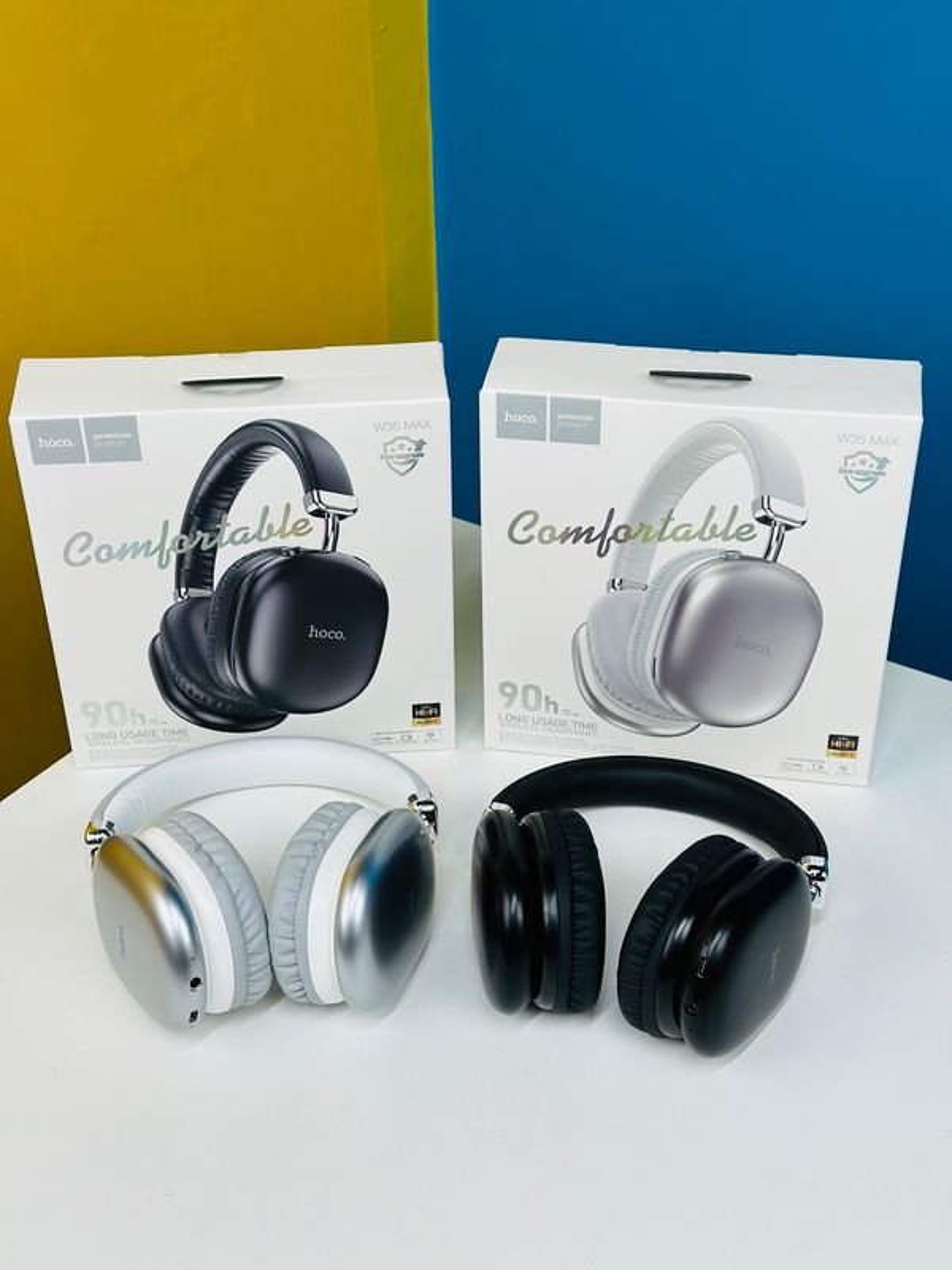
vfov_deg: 39.7
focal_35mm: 48
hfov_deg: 30.3
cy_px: 635
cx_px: 476
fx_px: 1760
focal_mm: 6.86
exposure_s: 1/100
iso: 64
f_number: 1.78
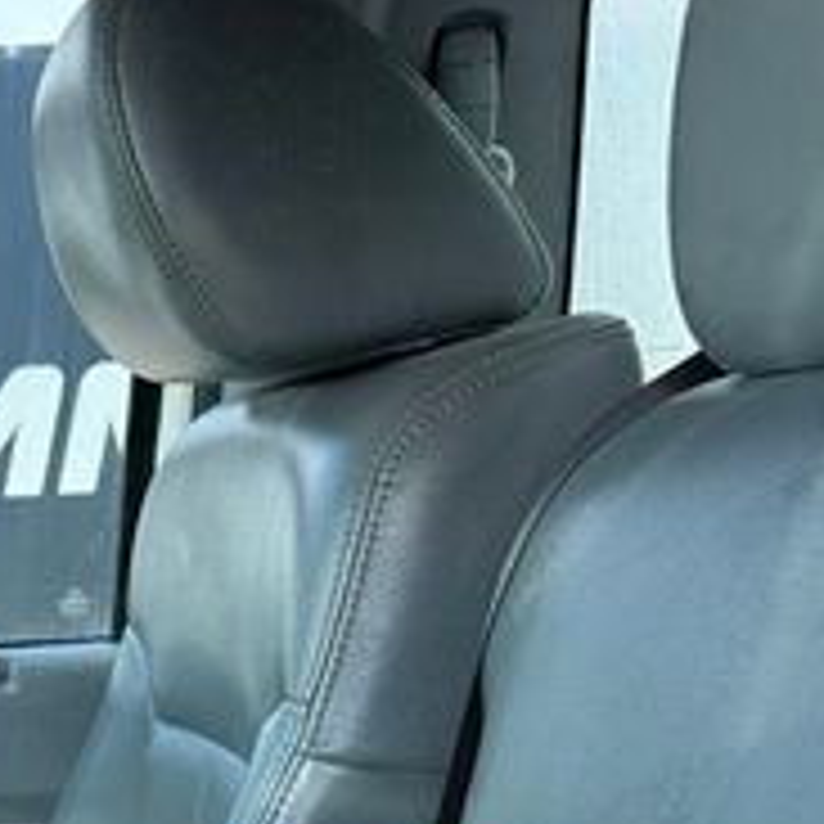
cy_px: 964
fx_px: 1993
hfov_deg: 21.0
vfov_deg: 21.8
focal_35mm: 74
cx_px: -279
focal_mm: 6.76
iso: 100
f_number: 1.78
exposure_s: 1/967
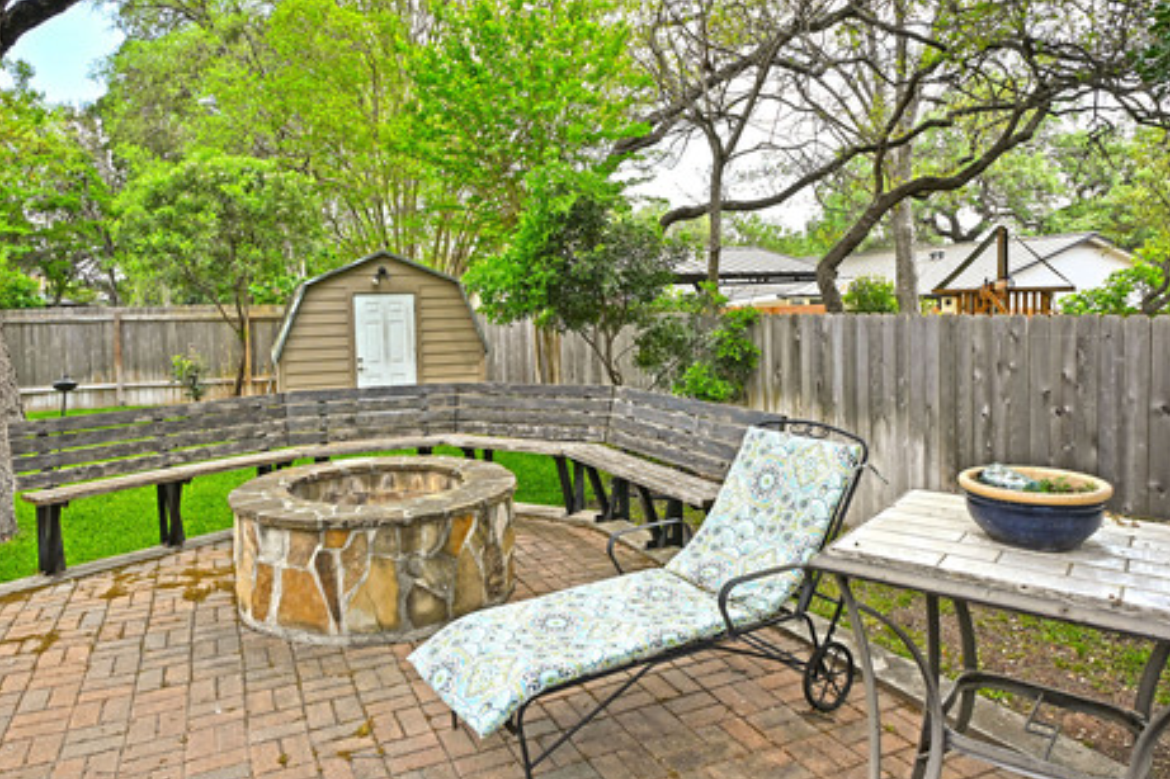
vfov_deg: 51.1
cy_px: 337
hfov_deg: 71.4
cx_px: 546
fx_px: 812
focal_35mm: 25
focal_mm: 12
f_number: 5
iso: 64
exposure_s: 1/100
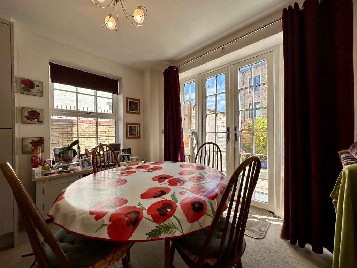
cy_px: 134
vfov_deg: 85.7
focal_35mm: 14
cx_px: 178
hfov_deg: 102.1
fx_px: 144
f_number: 2.2
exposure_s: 1/381
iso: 40
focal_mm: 2.22
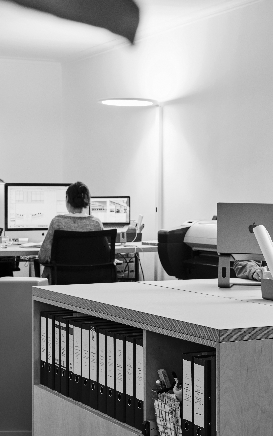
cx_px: 155
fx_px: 976
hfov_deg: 15.9
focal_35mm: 82
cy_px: 208
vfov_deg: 25.2
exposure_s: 1/9
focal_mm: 63
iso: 500
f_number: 10
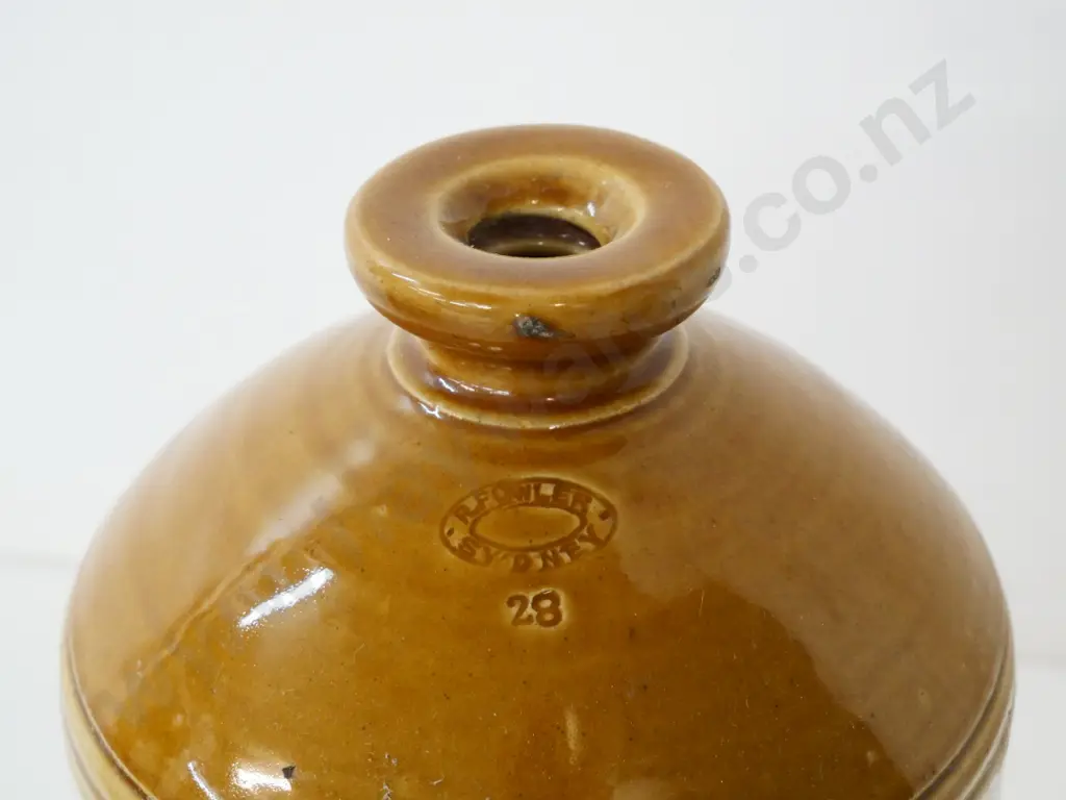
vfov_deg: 22.3
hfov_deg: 29.4
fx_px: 2032
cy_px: 400
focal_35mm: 66
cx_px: 533
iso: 3200
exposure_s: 1/80
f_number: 5.6
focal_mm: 33
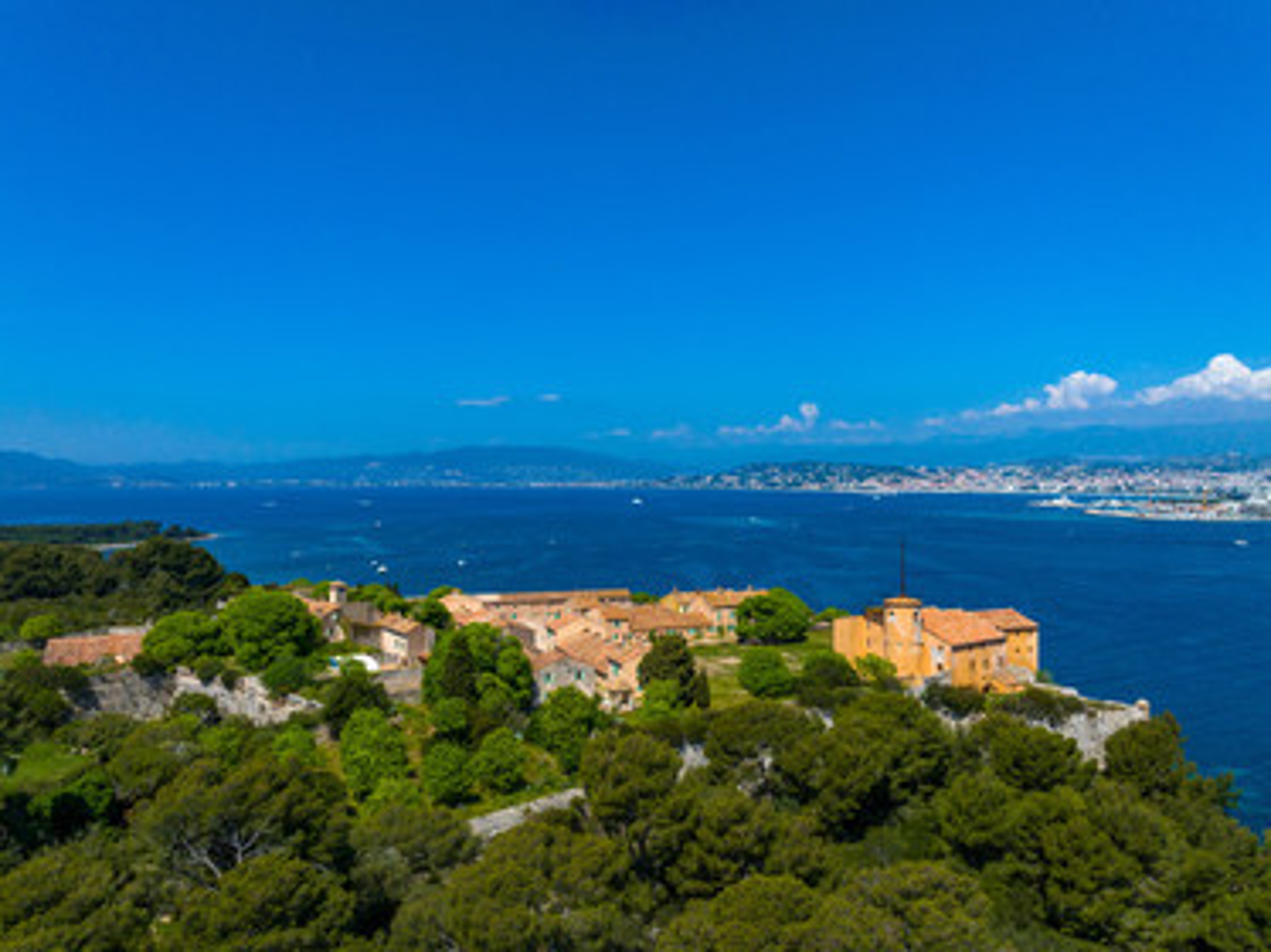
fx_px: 881
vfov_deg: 56.8
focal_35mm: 24
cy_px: 476
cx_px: 636
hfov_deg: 71.6
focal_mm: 12.3
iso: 200
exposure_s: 1/1000
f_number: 8
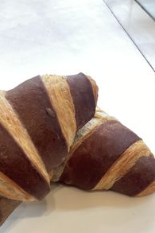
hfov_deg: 28.4
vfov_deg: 41.2
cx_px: 52
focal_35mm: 47
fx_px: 304
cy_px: 163
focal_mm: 3.3
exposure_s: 1/50
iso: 100
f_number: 2.4
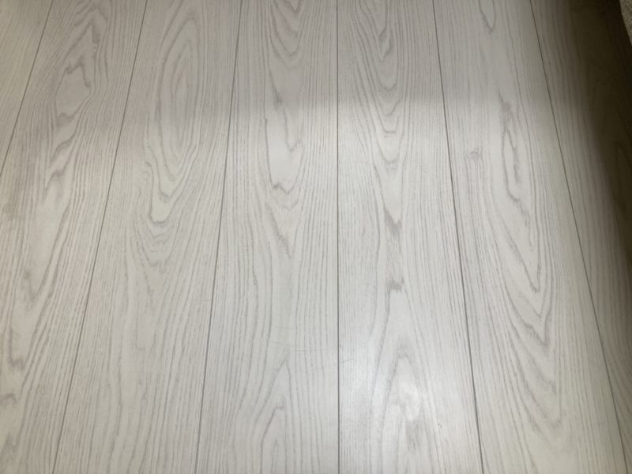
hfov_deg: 63.4
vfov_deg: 49.7
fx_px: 511
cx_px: 316
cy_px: 237
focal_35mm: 28
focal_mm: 3.99
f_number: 1.8
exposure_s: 1/60
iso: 64
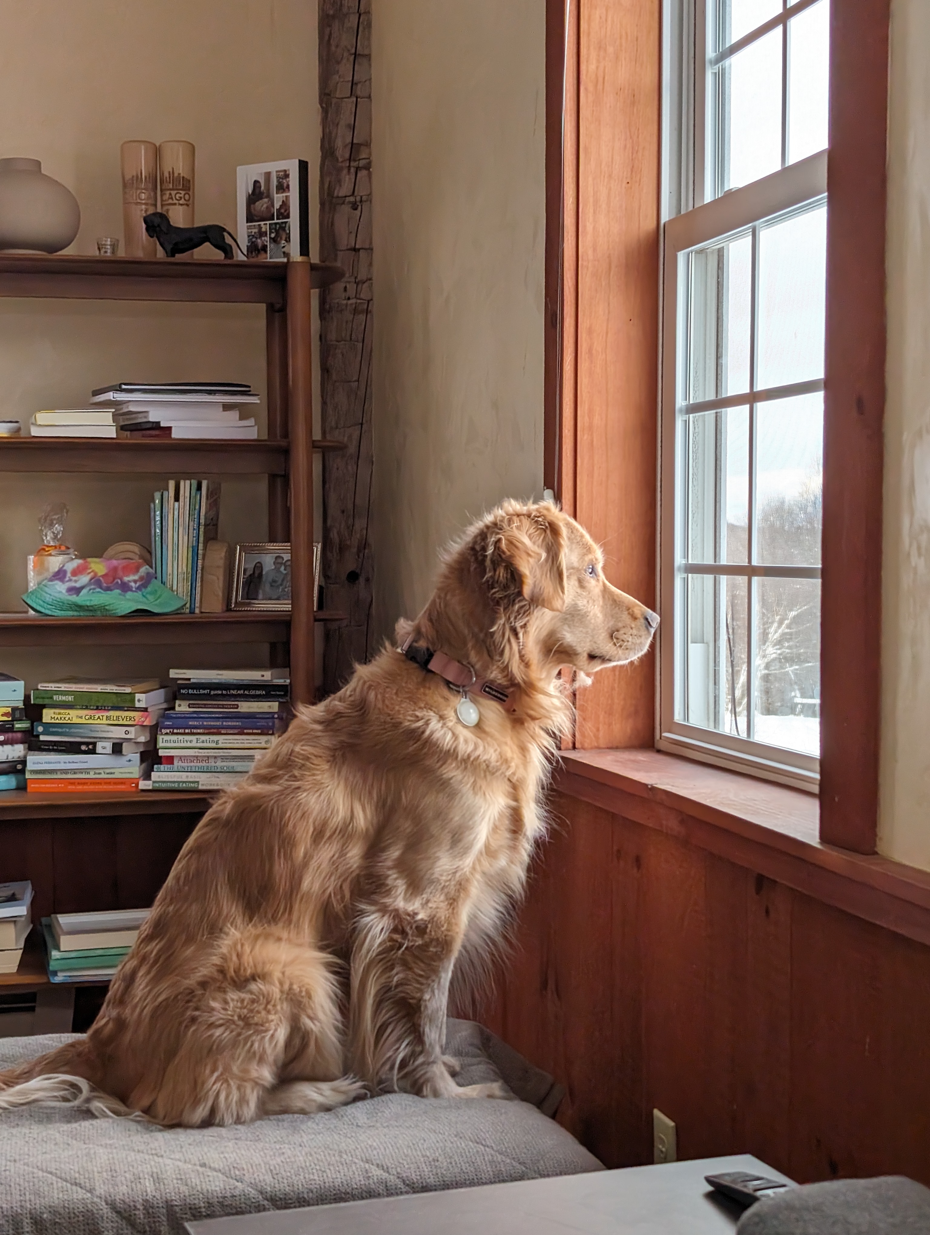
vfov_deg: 38.9
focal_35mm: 49
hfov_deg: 29.7
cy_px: 618
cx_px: 465
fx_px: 1751
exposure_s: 1/88.6
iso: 59
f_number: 1.68
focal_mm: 6.9
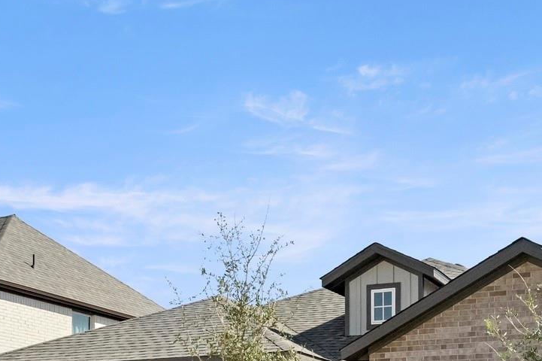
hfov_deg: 25.0
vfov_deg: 16.5
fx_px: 1219
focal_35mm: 81
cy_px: 362
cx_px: 346
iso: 400
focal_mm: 24
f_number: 8
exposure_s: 1/2500
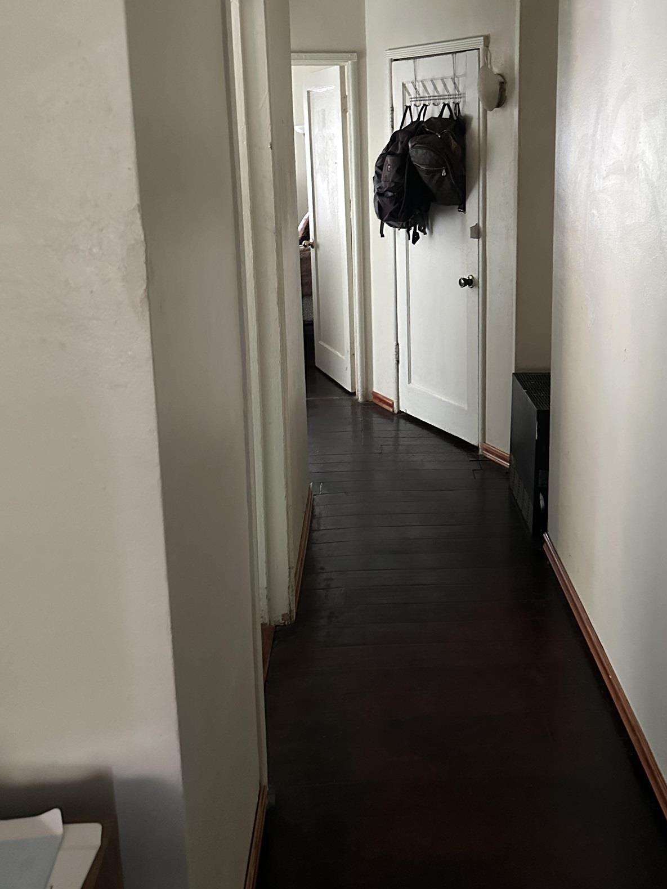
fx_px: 899
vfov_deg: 52.0
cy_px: 324
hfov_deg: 40.2
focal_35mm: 35
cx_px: 441
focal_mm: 6.86
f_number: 1.78
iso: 1000
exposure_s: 1/40
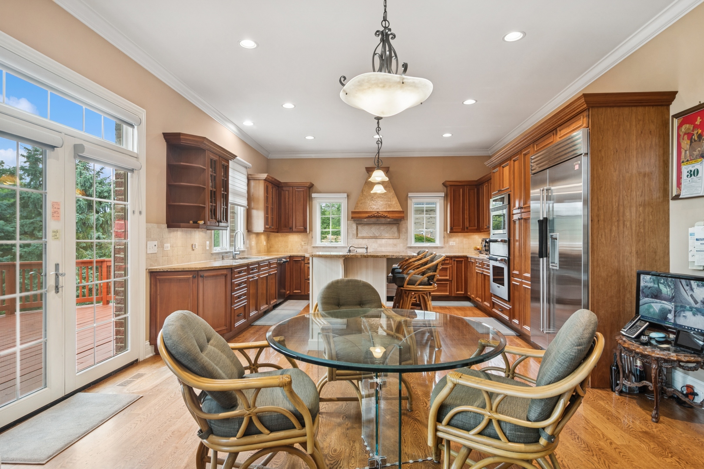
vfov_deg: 67.4
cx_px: 352
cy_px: 234
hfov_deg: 90.0
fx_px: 352
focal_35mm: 18
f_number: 8
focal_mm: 12
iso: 200
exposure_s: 1/5
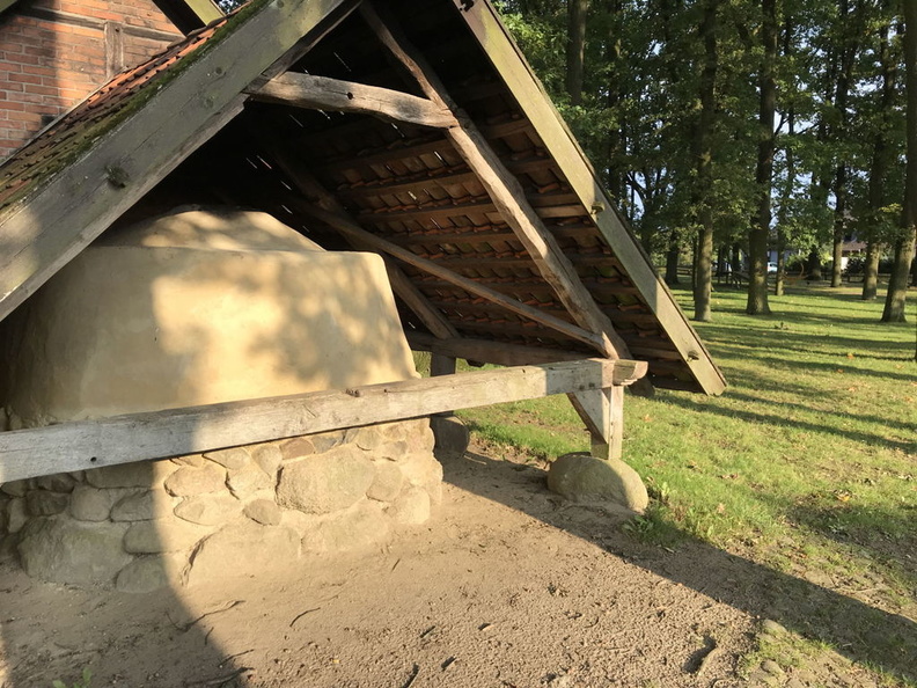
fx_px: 742
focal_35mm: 28
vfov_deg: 49.7
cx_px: 458
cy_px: 344
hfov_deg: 63.4
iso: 20
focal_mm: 3.99
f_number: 1.8
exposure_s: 1/689
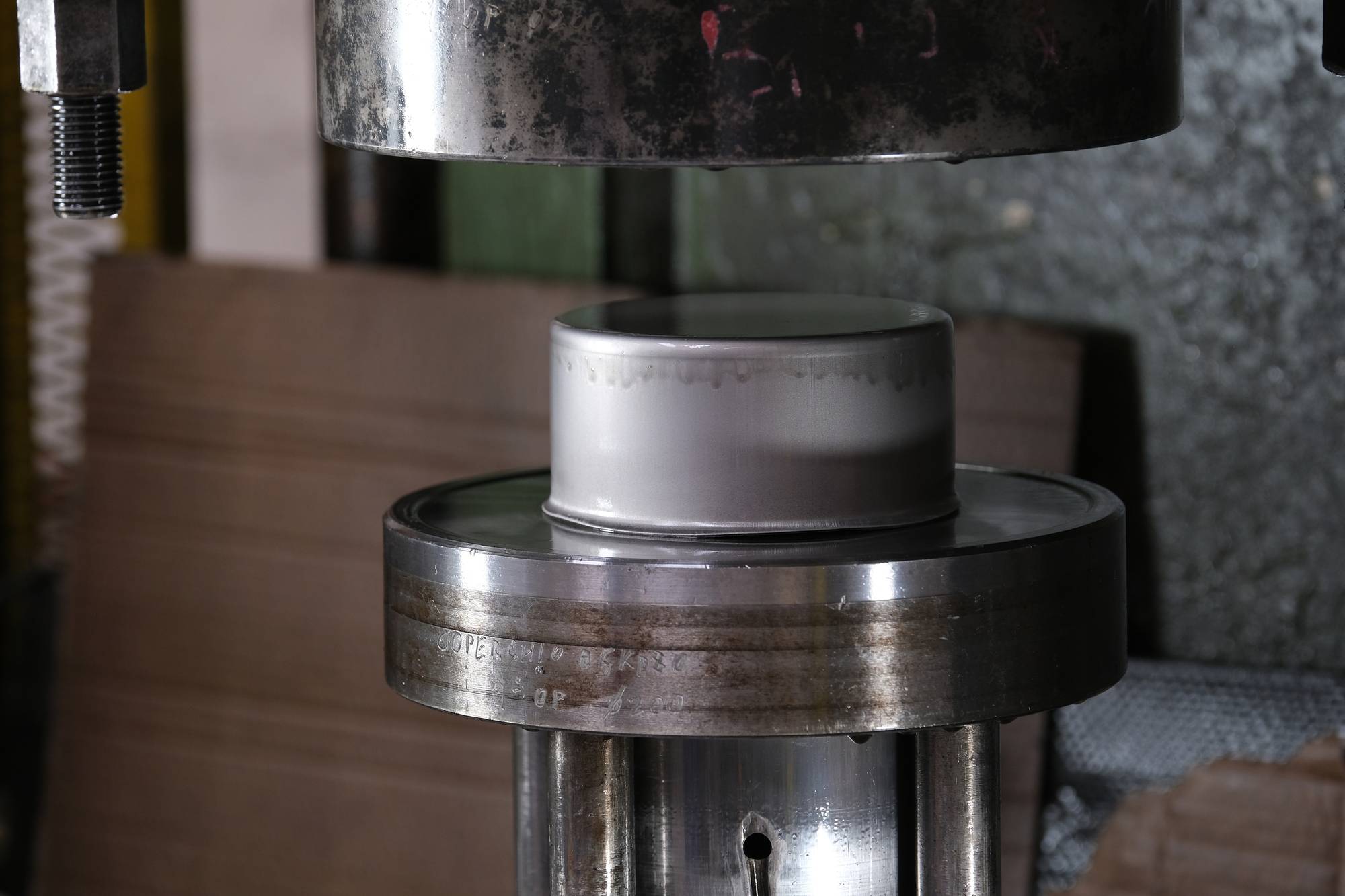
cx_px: 672
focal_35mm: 163
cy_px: 448
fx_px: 6089
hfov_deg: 12.6
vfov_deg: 8.4
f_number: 4
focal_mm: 108.9
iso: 500
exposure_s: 1/60
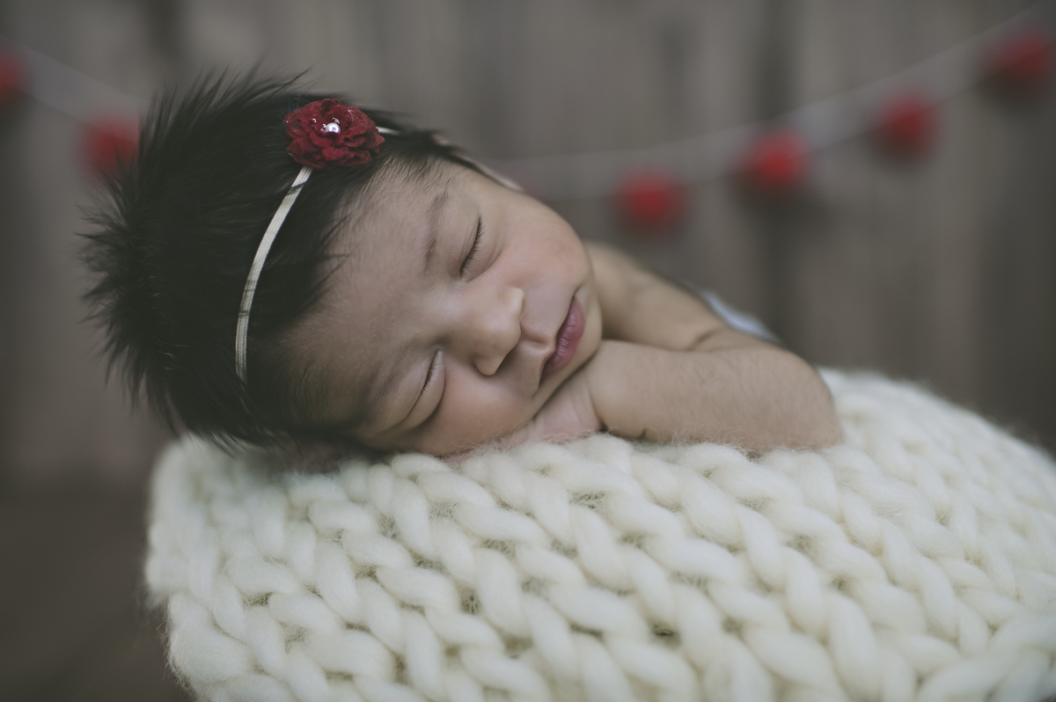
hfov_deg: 54.5
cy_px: 351
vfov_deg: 37.8
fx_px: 1026
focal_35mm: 35
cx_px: 528
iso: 200
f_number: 2.2
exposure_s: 1/250
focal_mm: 35
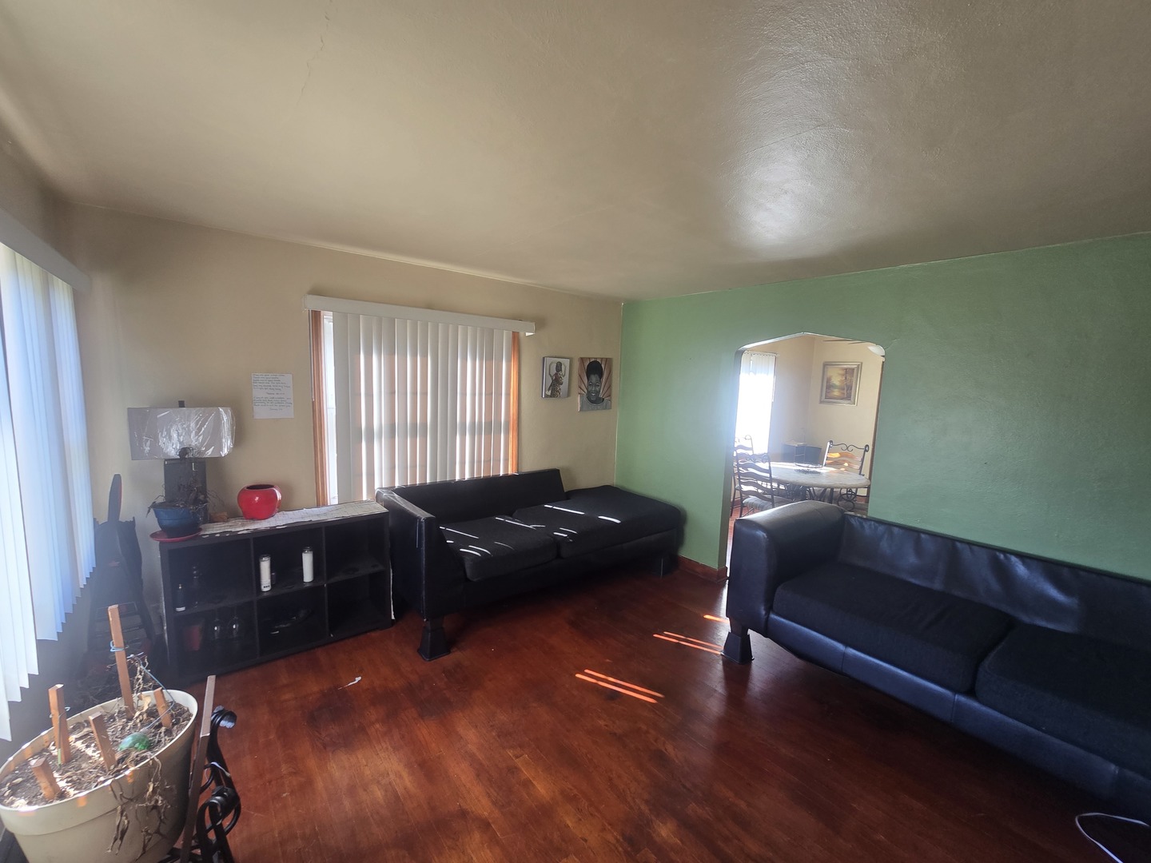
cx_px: 576
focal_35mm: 13
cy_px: 432
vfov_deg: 89.9
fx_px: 432
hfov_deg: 106.2
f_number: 2.2
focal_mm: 2.2
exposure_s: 1/60
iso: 64
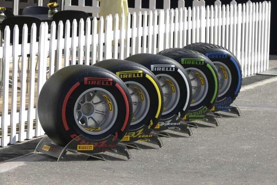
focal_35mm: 210
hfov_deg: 9.8
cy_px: 92
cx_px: 138
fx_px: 1616
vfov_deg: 6.5
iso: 400
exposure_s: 1/400
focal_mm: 210
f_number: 16
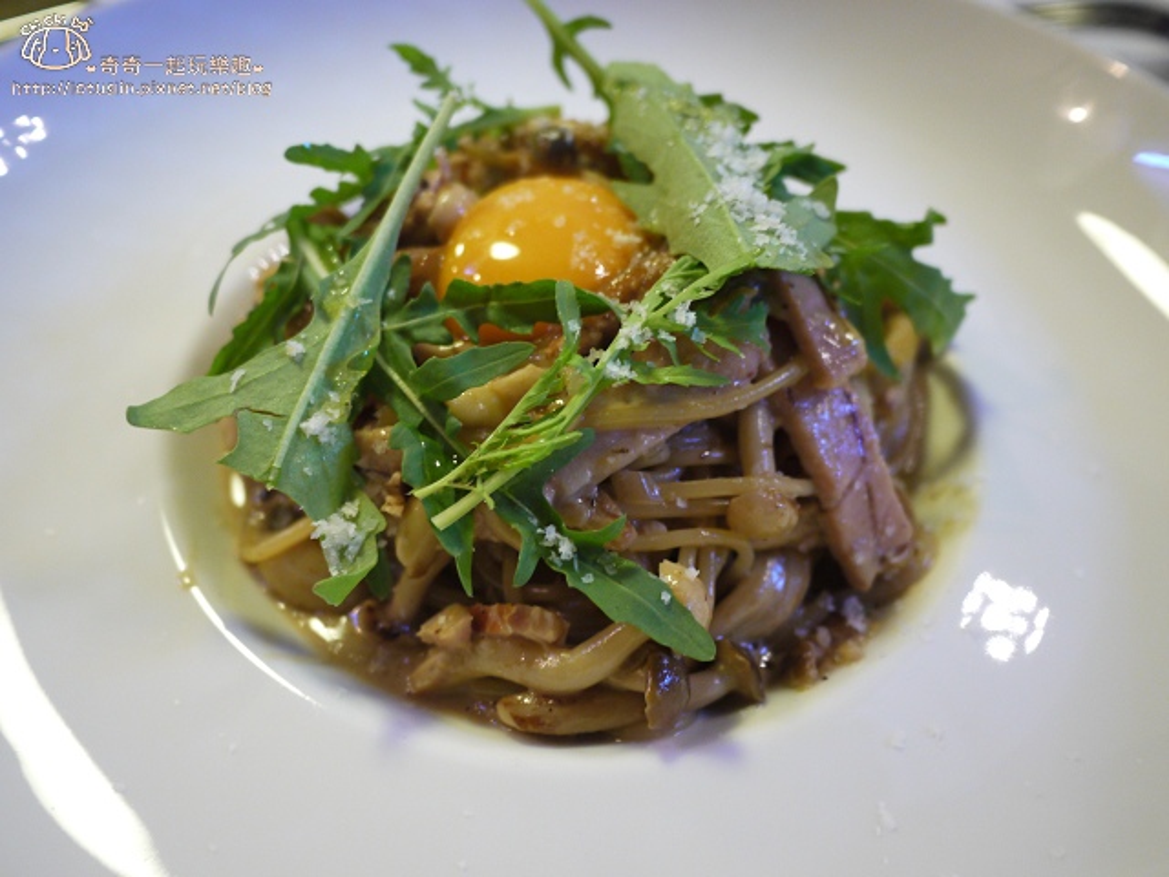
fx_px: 946
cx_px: 584
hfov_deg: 63.4
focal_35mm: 28
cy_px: 438
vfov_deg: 49.7
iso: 400
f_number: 2.5
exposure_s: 1/8
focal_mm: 14
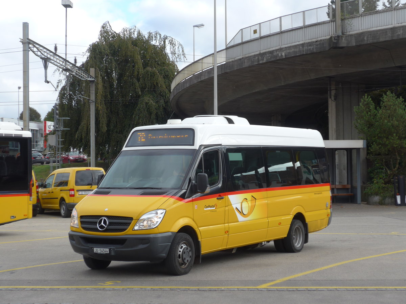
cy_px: 152
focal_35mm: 74
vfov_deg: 19.9
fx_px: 868
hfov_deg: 26.3
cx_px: 203
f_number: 4.2
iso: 80
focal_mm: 15
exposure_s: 1/320
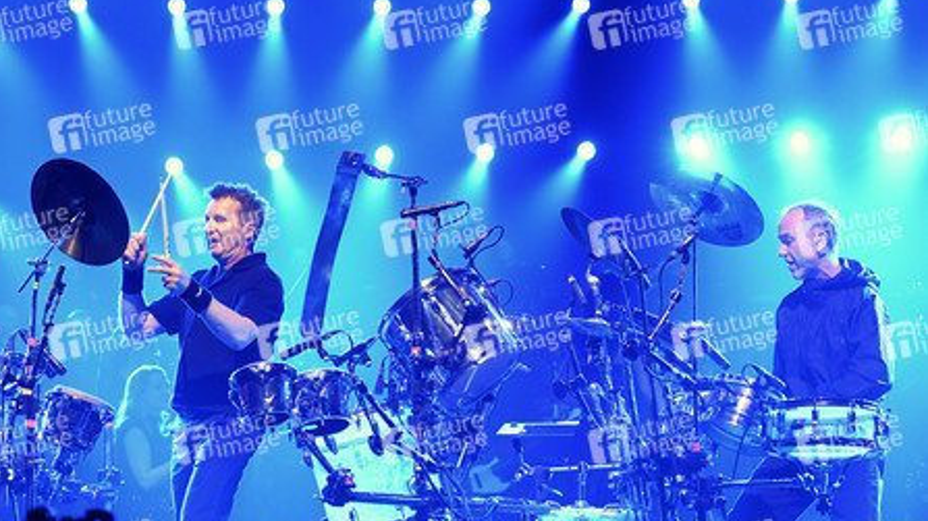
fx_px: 1820
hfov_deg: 28.6
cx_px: 462
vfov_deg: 16.3
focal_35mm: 74
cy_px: 284
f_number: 4
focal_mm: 70
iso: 1600
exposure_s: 1/400
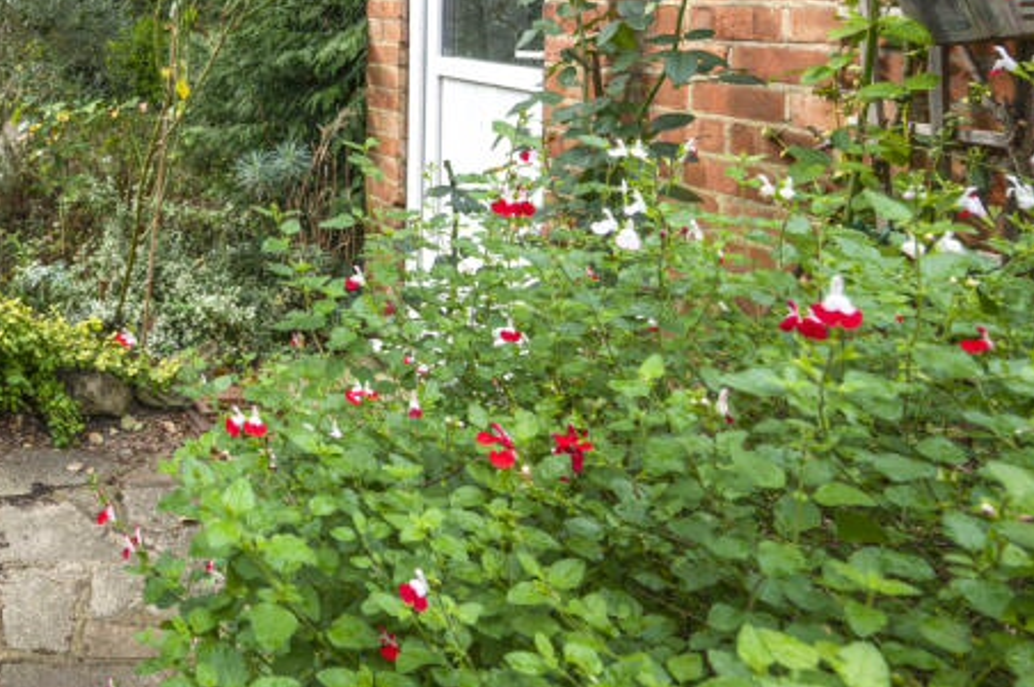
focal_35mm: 35
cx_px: -89
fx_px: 1008
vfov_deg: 34.3
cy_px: 3
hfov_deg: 43.0
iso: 200
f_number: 8
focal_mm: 15.5
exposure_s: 1/80
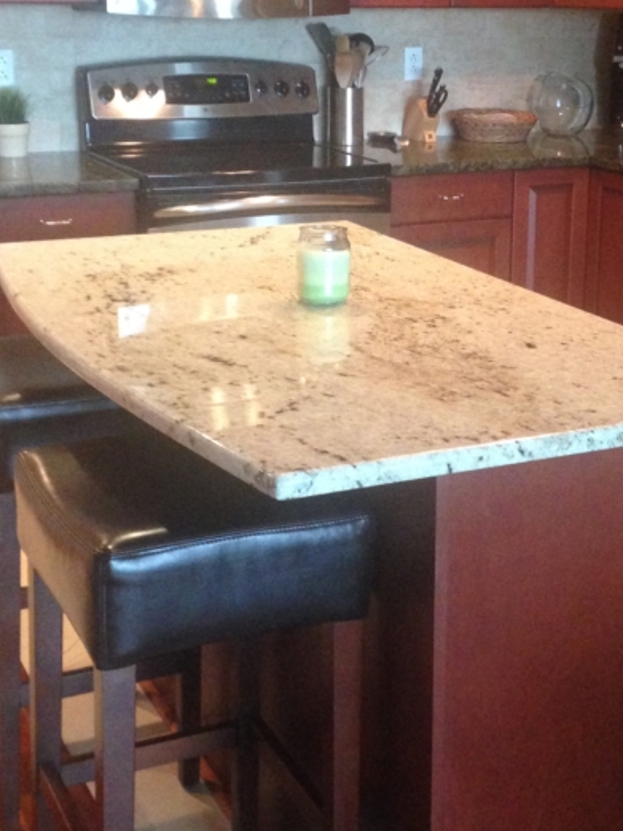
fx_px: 1559
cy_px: 297
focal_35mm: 65
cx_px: 421
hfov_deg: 22.5
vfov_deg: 29.7
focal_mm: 4.12
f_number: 2.4
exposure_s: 1/17
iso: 400
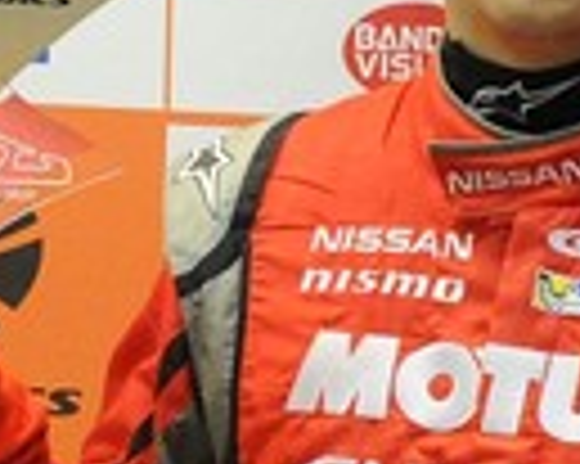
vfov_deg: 9.5
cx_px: -130
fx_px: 2779
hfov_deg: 11.7
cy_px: 297
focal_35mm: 162
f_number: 5.6
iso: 6400
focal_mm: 31
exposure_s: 1/125
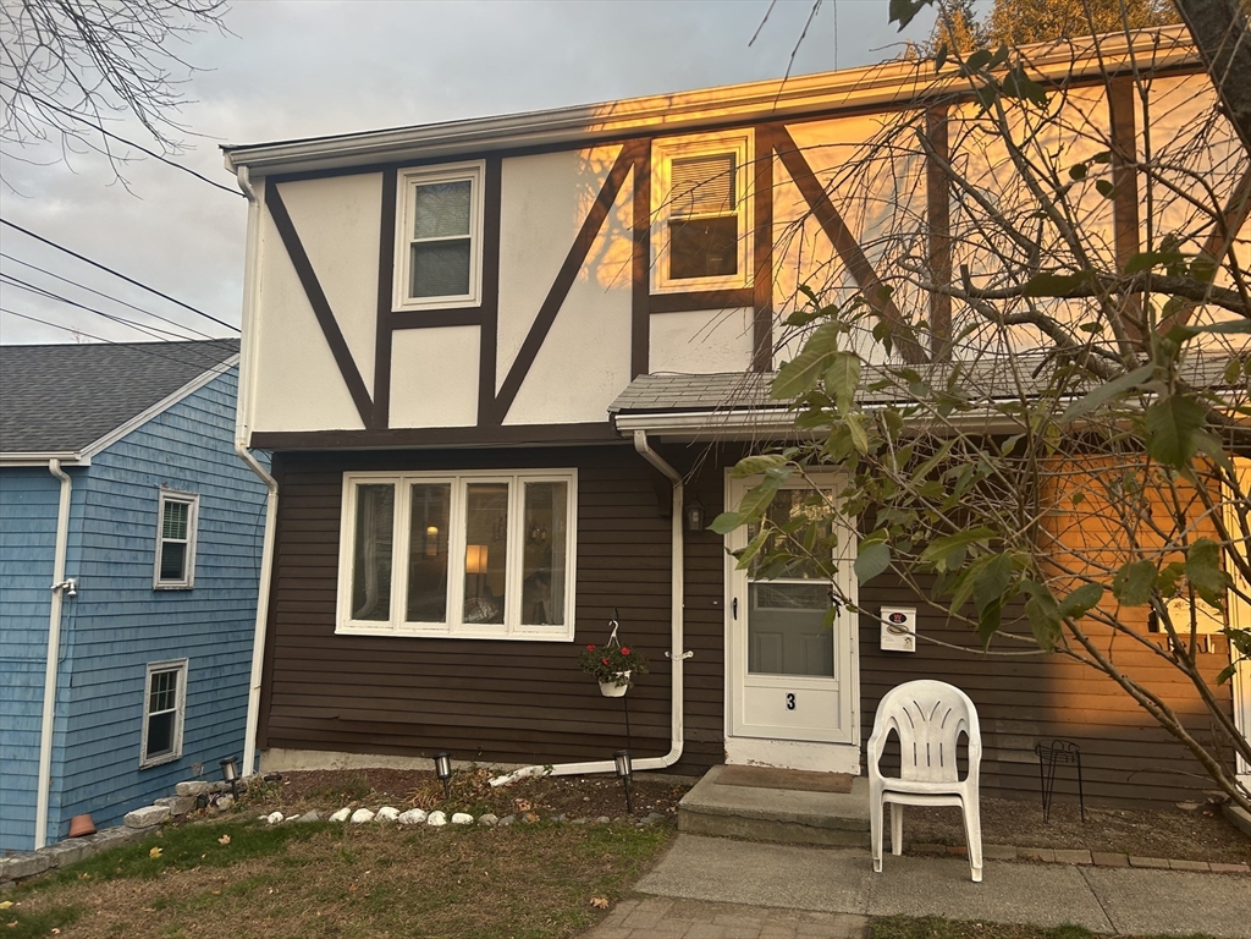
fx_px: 940
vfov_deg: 53.1
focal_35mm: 26
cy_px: 470
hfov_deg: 67.3
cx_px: 626
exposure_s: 1/121
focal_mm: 5.7
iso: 64
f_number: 1.5
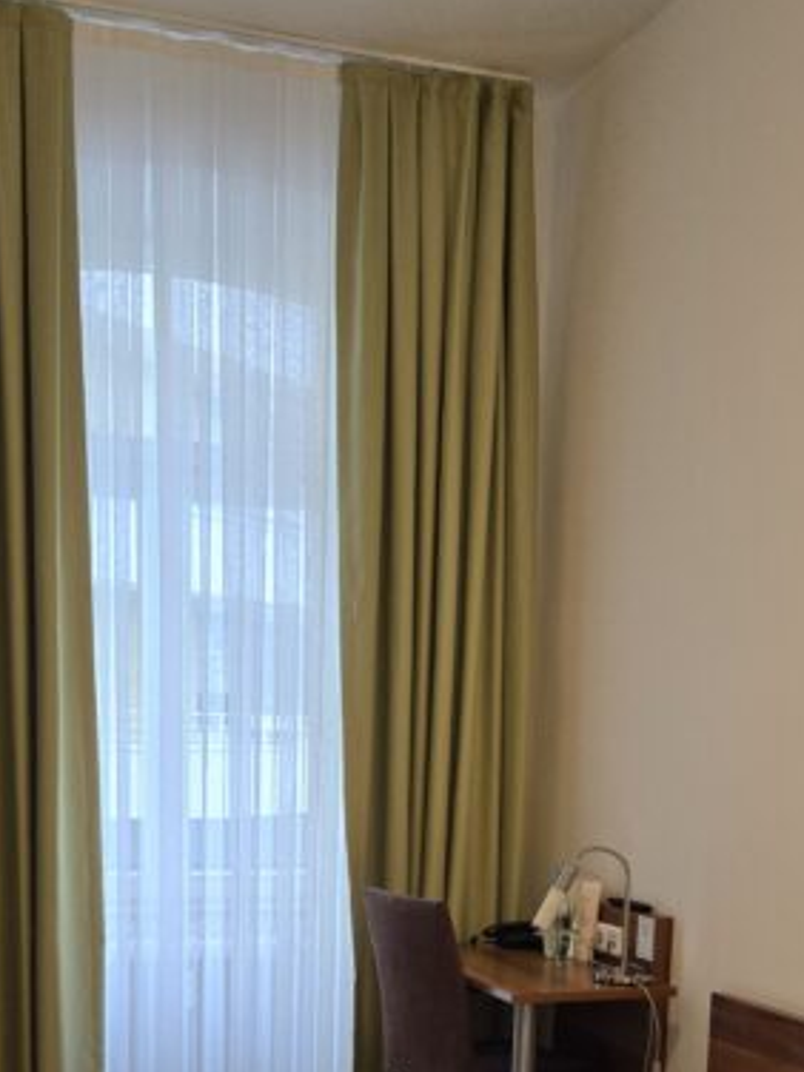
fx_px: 1517
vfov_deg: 36.7
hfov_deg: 29.6
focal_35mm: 49
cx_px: 354
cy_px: 944
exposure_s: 1/120
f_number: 1.8
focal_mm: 5.4
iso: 320
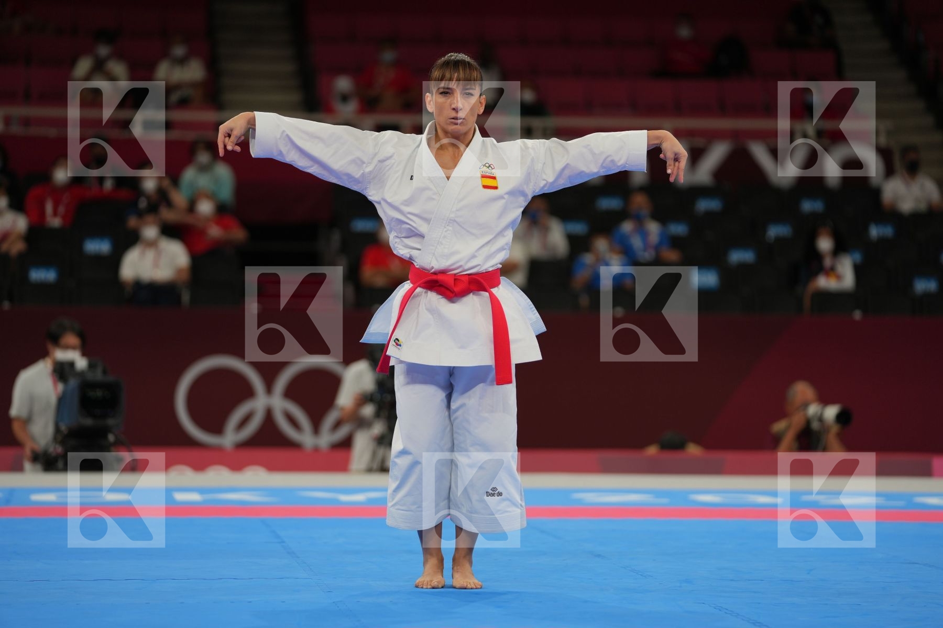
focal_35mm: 148
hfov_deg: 13.9
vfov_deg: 9.3
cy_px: 314
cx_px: 472
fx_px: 3876
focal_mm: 148
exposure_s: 1/500
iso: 250
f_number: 2.8
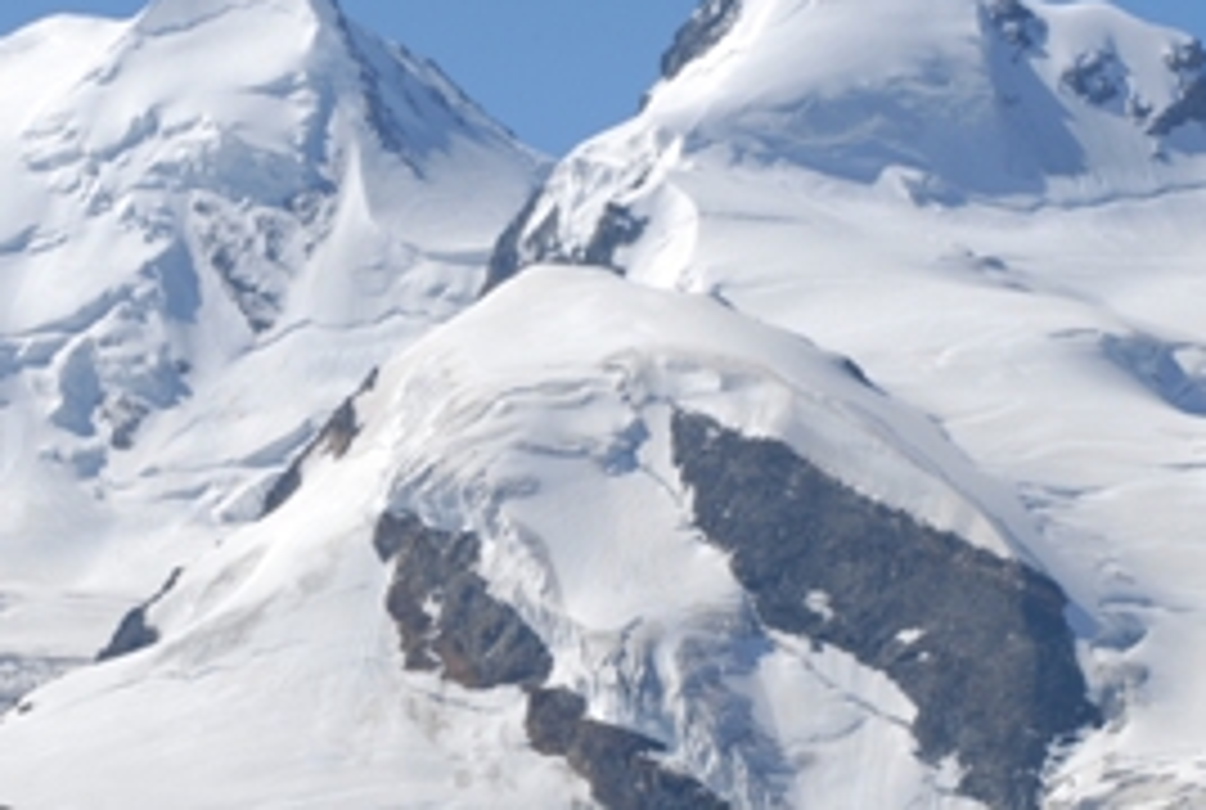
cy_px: 342
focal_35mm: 213
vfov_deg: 6.5
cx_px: 486
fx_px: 7143
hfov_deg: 9.6
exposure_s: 1/200
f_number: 14
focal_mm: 95
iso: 160
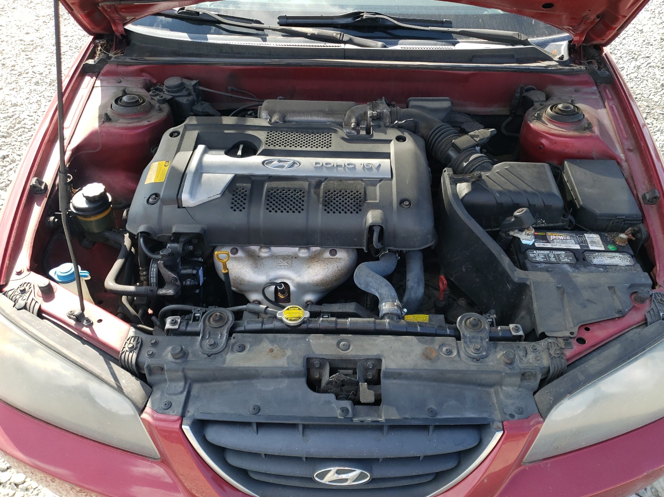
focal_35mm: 28
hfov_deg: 63.4
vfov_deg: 49.7
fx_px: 537
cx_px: 341
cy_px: 248
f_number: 1.5
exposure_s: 1/556
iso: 50
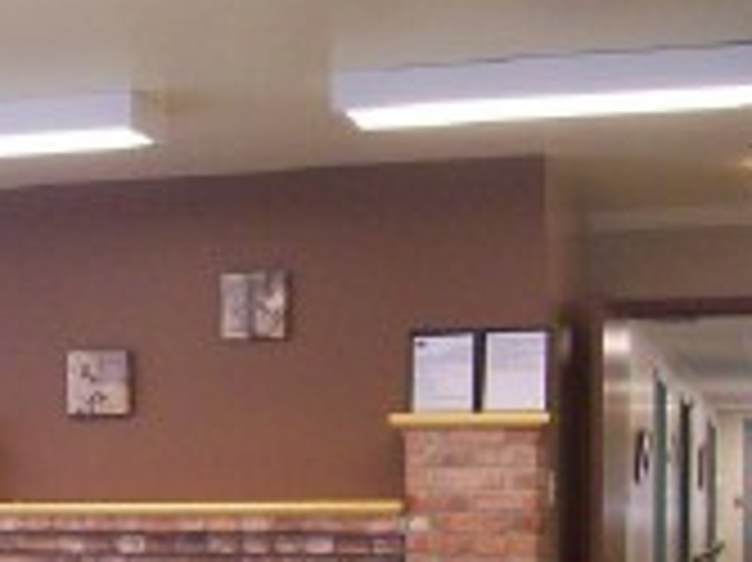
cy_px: 524
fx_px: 1867
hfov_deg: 21.5
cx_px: -90
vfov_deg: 16.9
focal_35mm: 86
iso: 160
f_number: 2.7
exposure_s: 1/31.5
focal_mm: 6
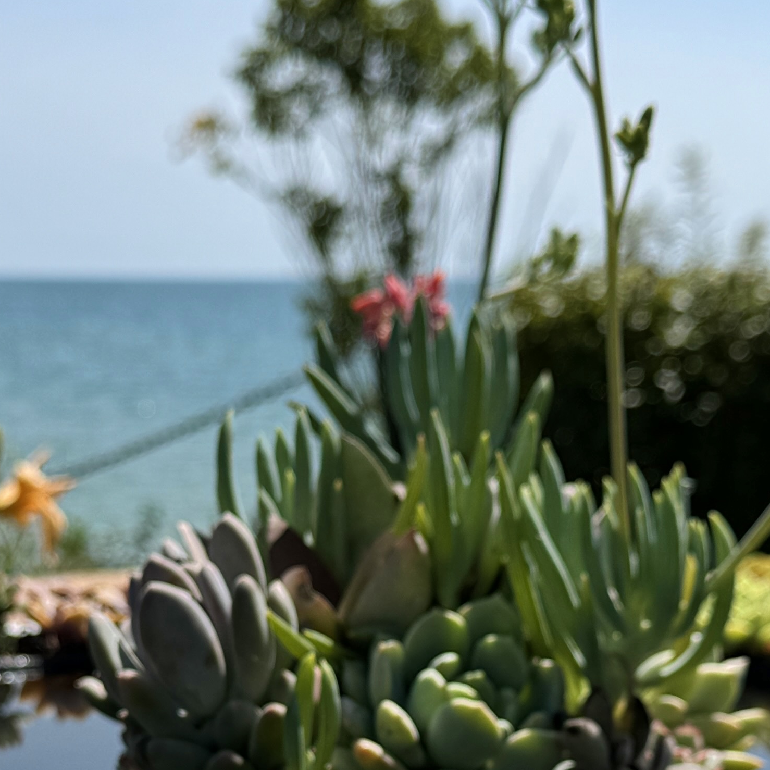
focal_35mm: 82
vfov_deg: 20.8
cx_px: 238
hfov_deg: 21.0
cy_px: 659
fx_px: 2064
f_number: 1.78
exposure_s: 1/5814
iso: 80
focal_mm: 6.76
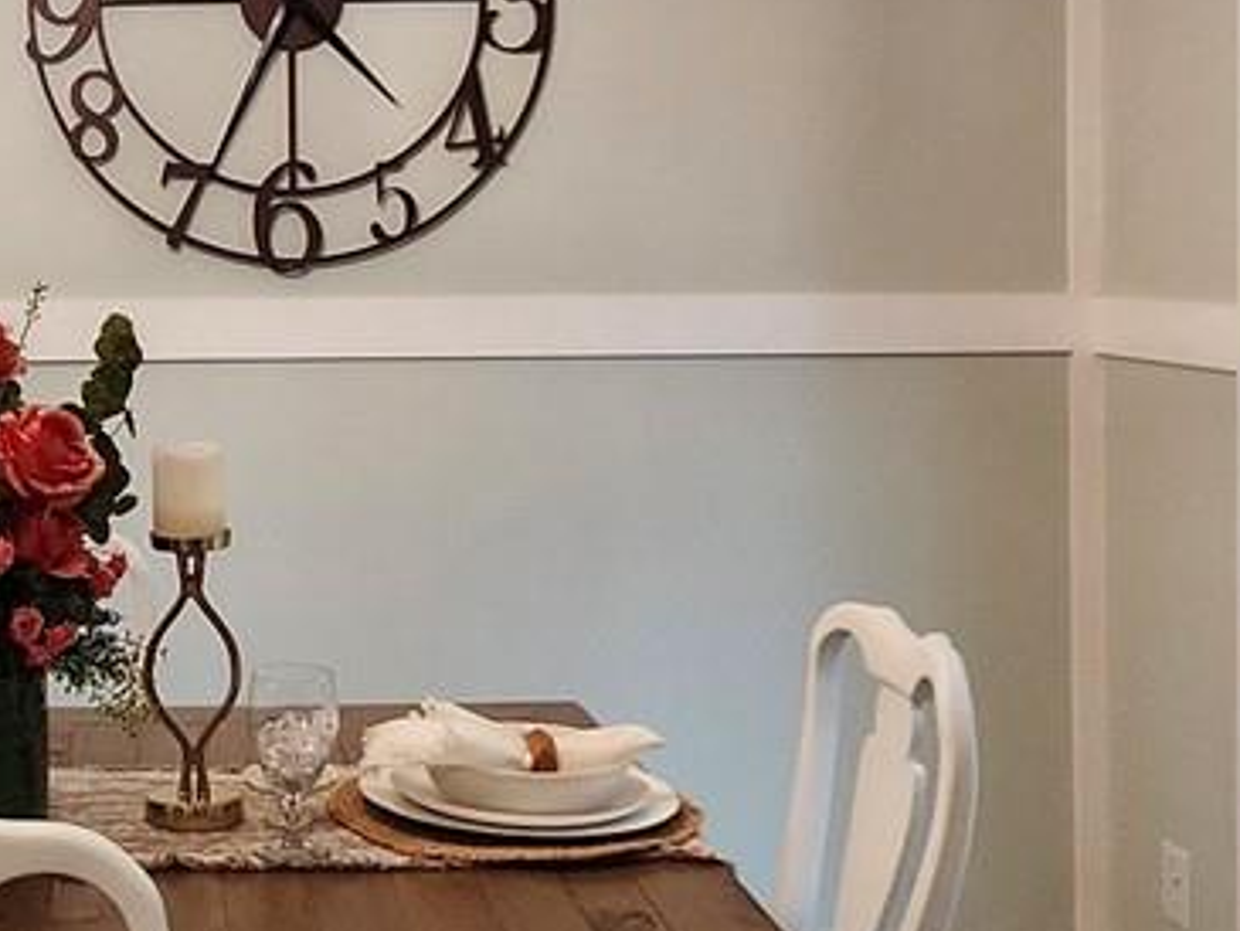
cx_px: 149
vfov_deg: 25.5
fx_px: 2043
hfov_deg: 32.3
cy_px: 275
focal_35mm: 57
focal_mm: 1.74
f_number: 2.2
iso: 320
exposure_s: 1/60
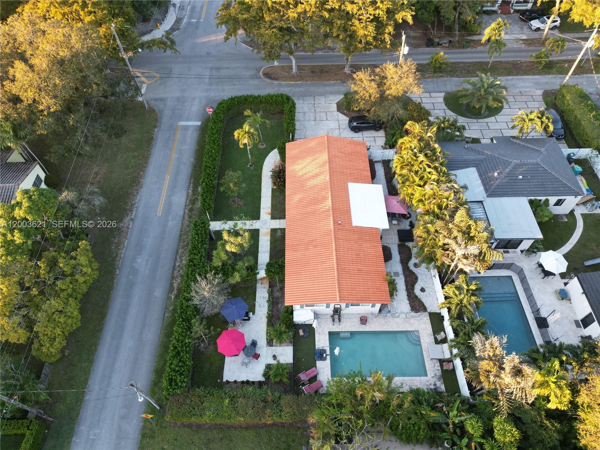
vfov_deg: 56.8
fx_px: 416
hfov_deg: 71.6
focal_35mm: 24
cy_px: 225
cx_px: 300
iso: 130
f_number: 1.7
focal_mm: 6.72
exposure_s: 1/160
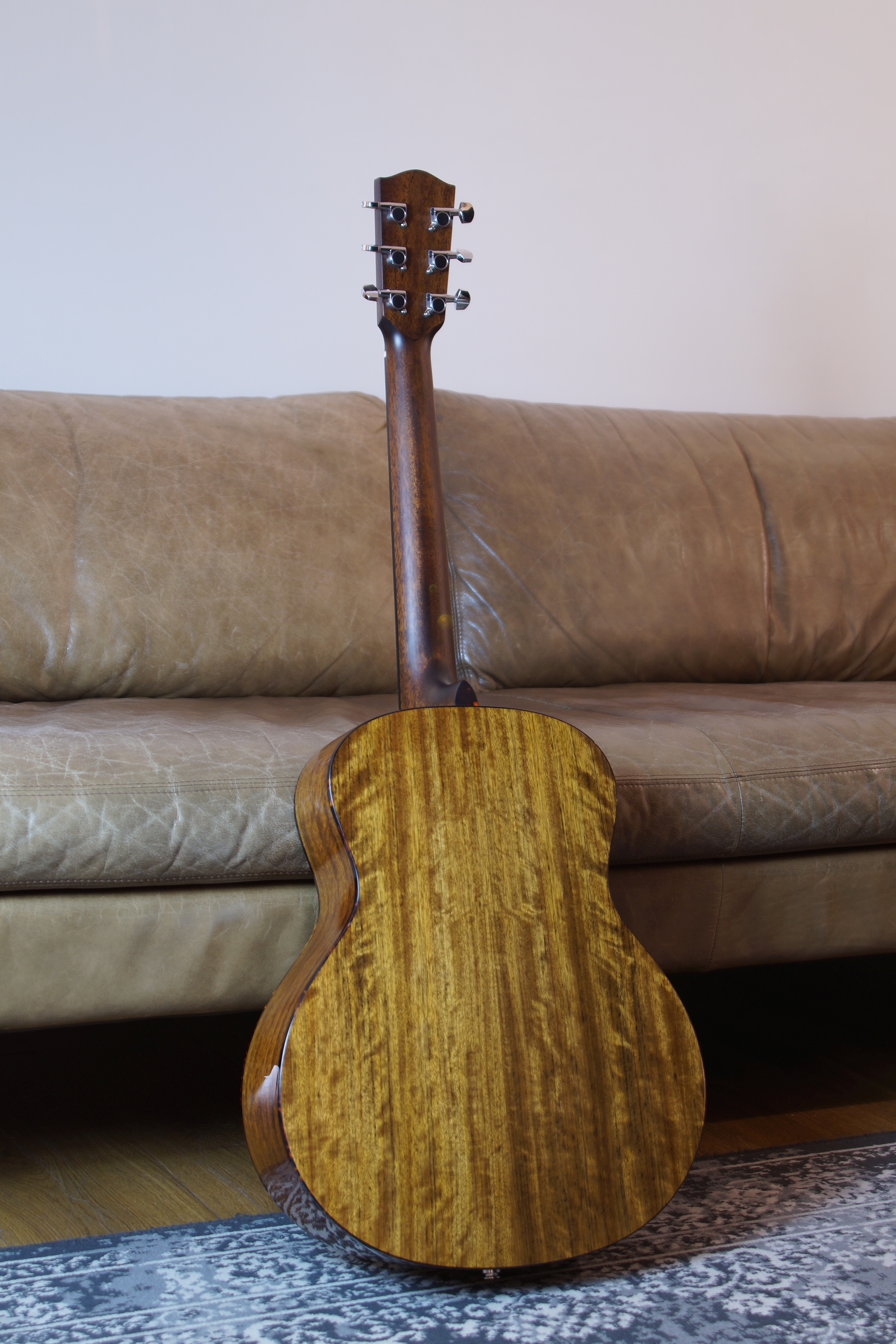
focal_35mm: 52
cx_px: 448
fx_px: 1960
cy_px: 672
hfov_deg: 25.8
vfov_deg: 37.9
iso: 100
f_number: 4.5
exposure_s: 1/5
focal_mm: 35
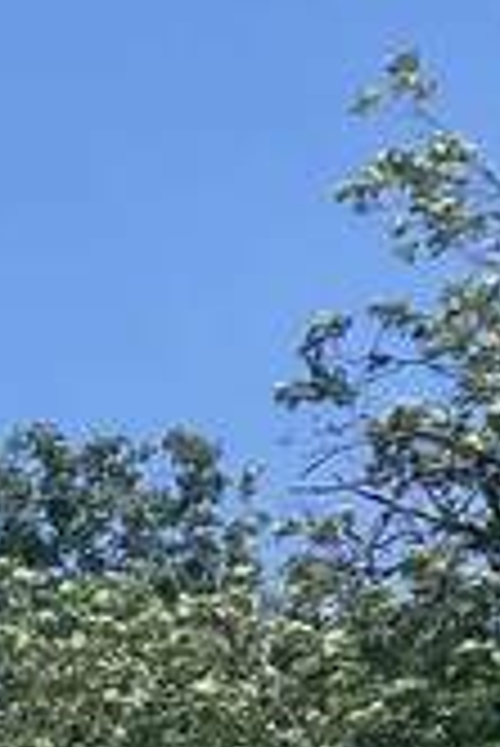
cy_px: 1930
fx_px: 4324
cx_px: -1676
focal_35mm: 208
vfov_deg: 8.8
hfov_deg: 5.5
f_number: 1.8
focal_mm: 4.25
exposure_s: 1/4274
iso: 32
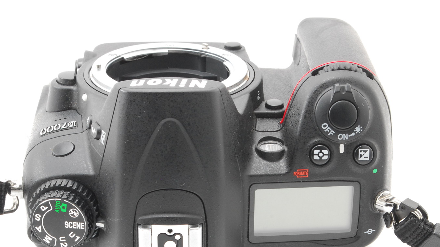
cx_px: 195
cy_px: 168
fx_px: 1198
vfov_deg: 11.8
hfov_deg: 20.8
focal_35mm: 103
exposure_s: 1/200
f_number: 18
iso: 800
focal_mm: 55
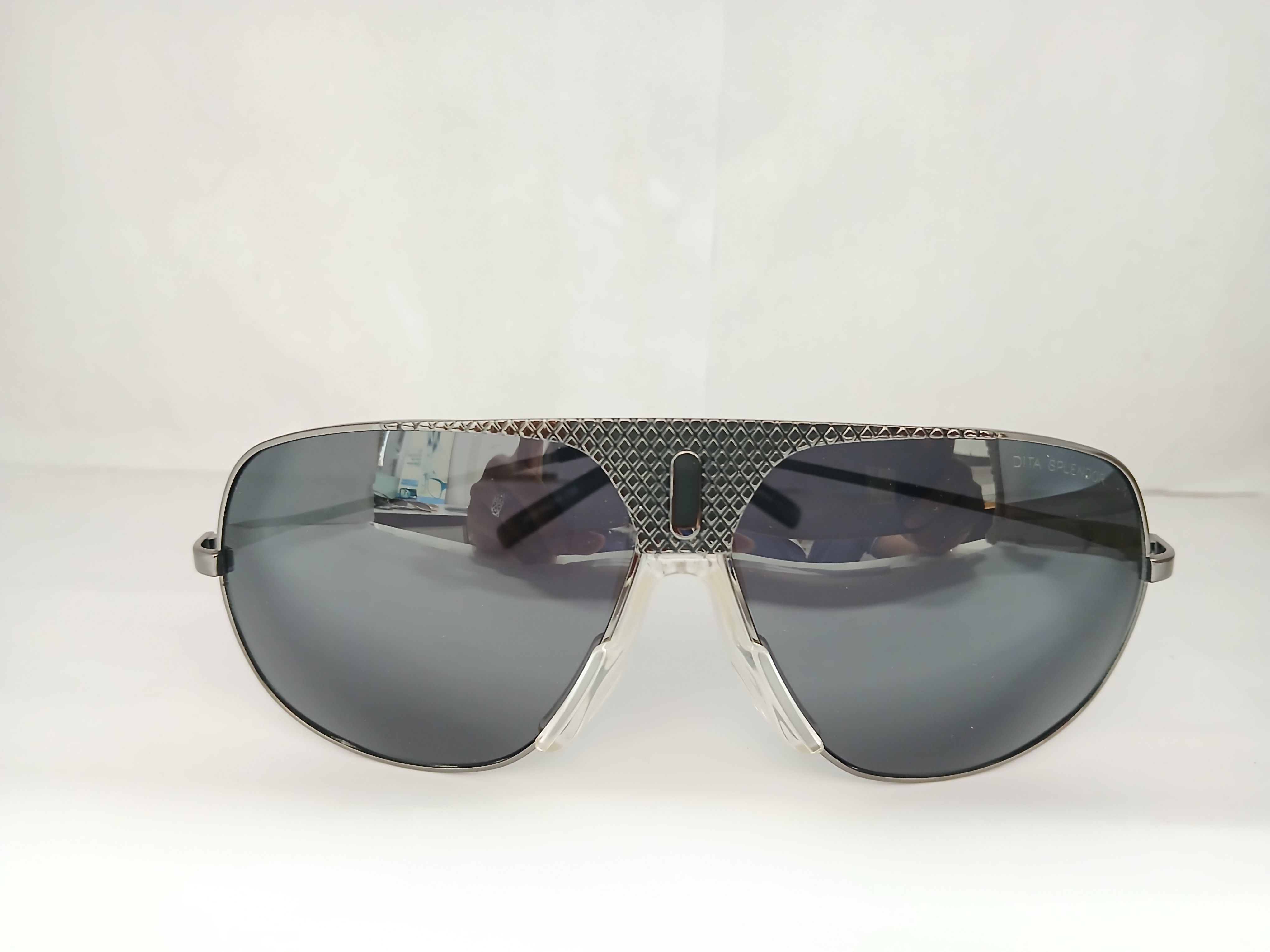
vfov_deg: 53.1
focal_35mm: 26
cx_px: 635
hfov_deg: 67.3
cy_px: 476
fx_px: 954
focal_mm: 3.98
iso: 320
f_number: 1.8
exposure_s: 1/25
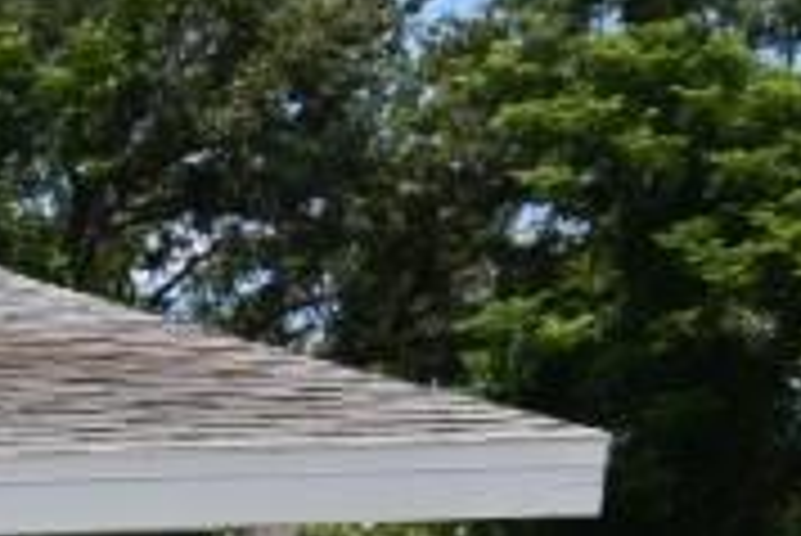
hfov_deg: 10.3
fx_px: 3607
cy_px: 811
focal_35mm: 162
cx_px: -1350
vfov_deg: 8.3
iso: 100
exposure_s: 1/200
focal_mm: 20
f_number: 8
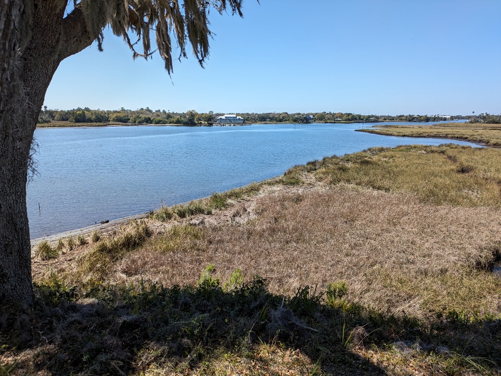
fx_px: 362
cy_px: 188
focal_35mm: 25
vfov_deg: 54.9
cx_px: 250
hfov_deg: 69.4
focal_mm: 5.43
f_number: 1.89
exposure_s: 1/2155
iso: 47
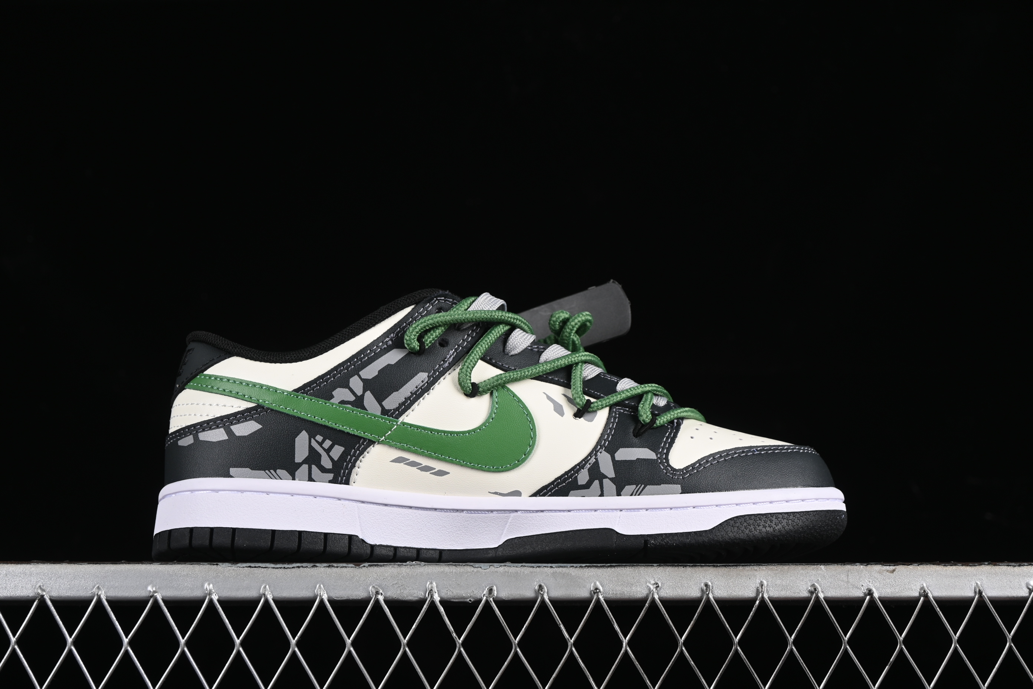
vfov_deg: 19.3
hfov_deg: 28.6
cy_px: 344
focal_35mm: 70
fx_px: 2023
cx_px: 516
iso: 160
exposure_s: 1/160
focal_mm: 47
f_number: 7.1
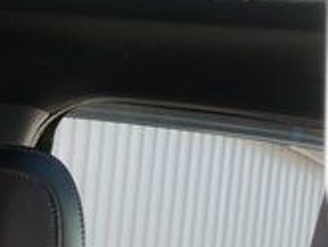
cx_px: -654
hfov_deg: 10.0
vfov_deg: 9.1
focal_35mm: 149
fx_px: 1413
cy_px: 568
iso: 250
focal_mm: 12
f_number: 3.5
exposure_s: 1/60
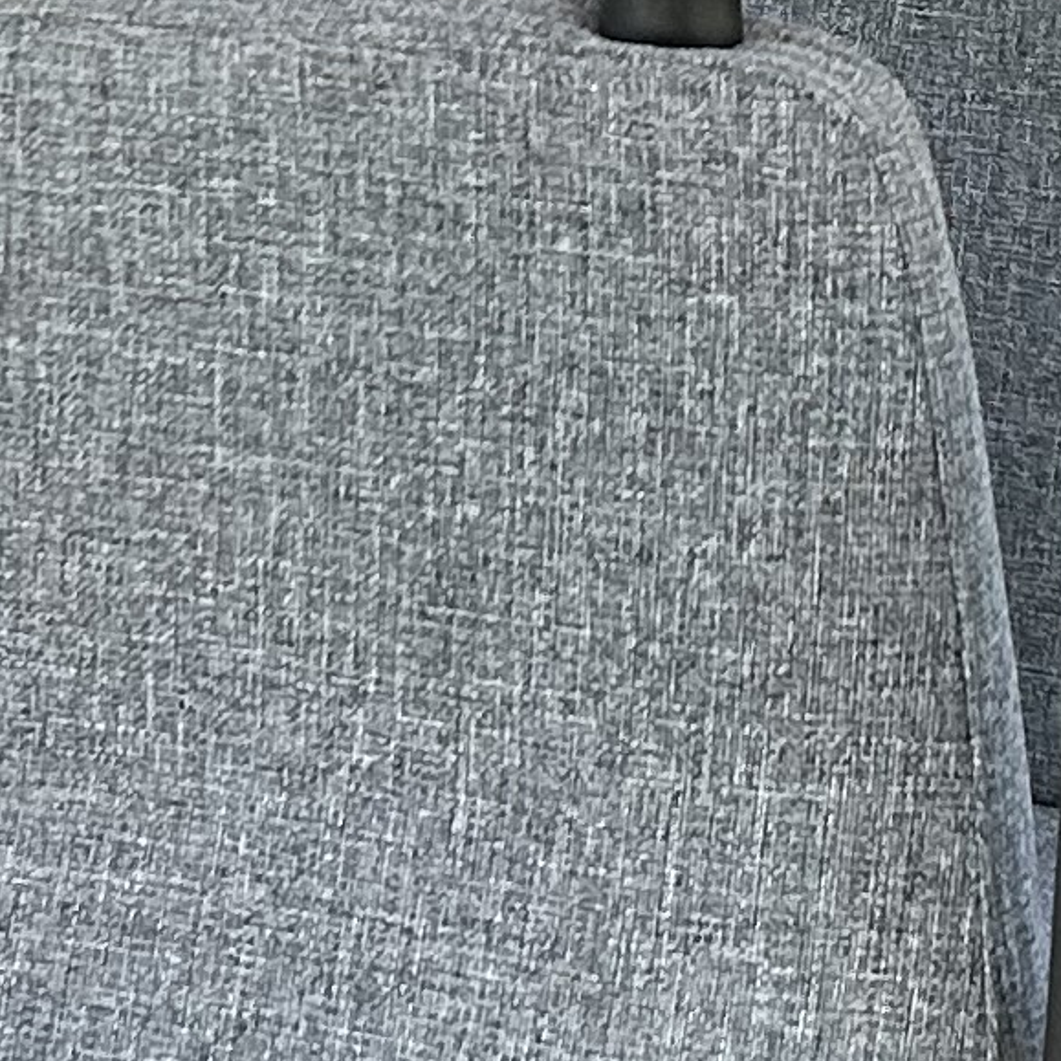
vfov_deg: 10.5
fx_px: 5548
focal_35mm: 160
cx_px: 790
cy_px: -526
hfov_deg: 10.9
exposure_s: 1/66
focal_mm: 5.7
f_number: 1.5
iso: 125
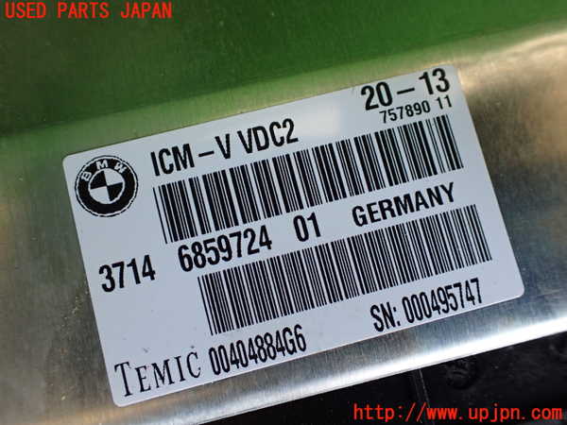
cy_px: 212
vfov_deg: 46.8
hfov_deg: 60.0
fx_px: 491
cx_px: 284
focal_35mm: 30
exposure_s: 1/125
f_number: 2.3
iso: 500
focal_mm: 5.4
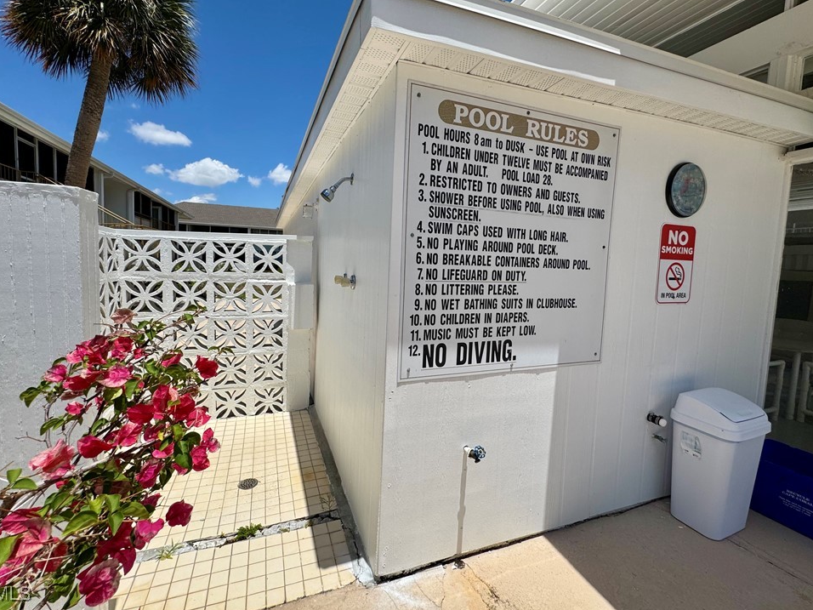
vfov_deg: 81.7
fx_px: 352
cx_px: 385
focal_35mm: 15
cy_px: 286
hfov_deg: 98.1
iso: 50
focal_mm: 2.22
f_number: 2.2
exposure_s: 1/3906
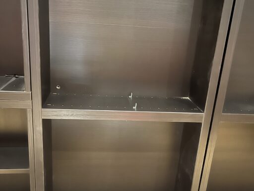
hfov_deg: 67.3
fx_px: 191
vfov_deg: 53.1
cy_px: 96
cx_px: 127
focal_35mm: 26
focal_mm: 5.1
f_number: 1.6
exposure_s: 1/15
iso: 1250
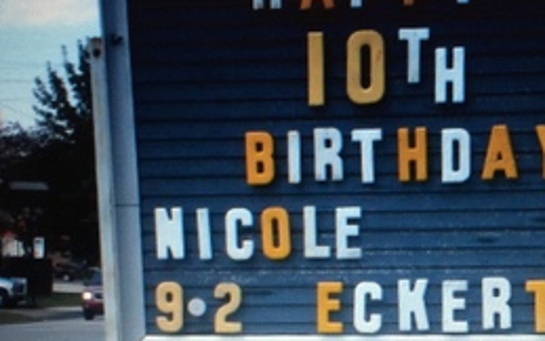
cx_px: 356
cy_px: 345
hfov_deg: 35.4
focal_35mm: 57
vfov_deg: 21.9
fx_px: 847
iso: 40
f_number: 2.2
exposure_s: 1/15
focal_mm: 4.15
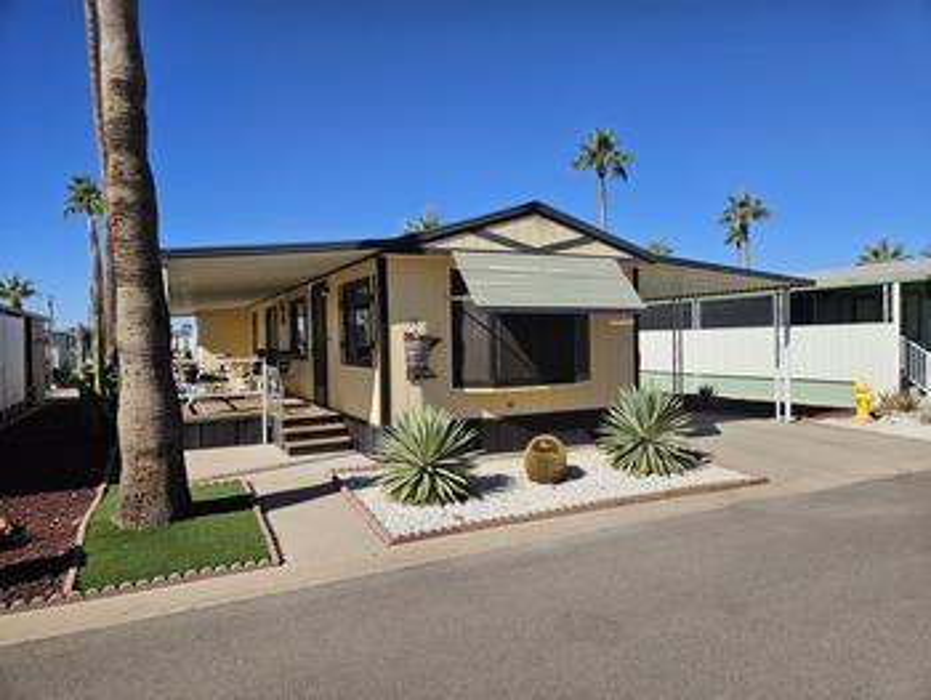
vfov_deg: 58.9
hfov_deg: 73.9
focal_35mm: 23
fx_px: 619
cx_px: 466
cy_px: 350
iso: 25
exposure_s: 1/2953
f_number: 1.8
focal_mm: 5.4
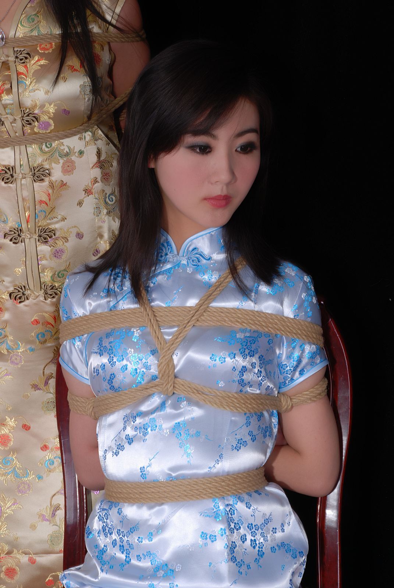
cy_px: 294
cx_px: 197
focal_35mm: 99
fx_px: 1621
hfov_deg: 13.9
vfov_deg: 20.6
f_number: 10
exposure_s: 1/8
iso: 100
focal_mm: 66
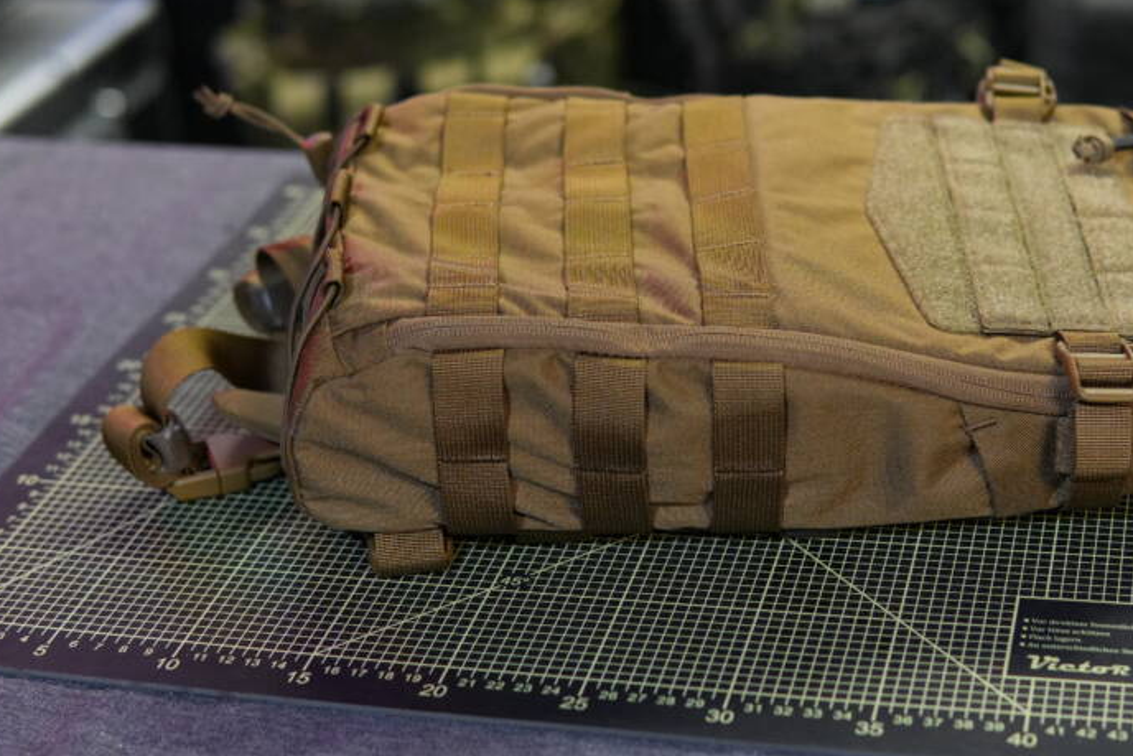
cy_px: 240
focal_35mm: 67
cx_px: 688
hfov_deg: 30.0
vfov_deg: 20.2
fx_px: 2109
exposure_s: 1/160
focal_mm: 30
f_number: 2
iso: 2000
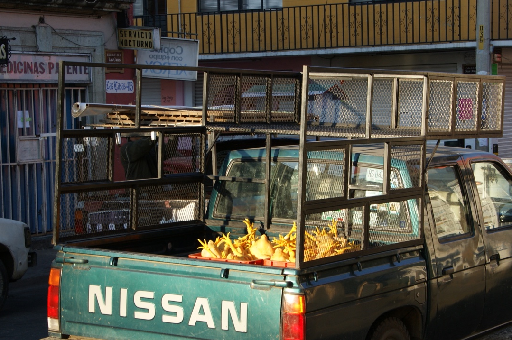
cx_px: 270
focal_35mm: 89
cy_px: 199
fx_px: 1264
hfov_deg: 22.9
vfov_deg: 15.3
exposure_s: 1/80
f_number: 8
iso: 100
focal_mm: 40
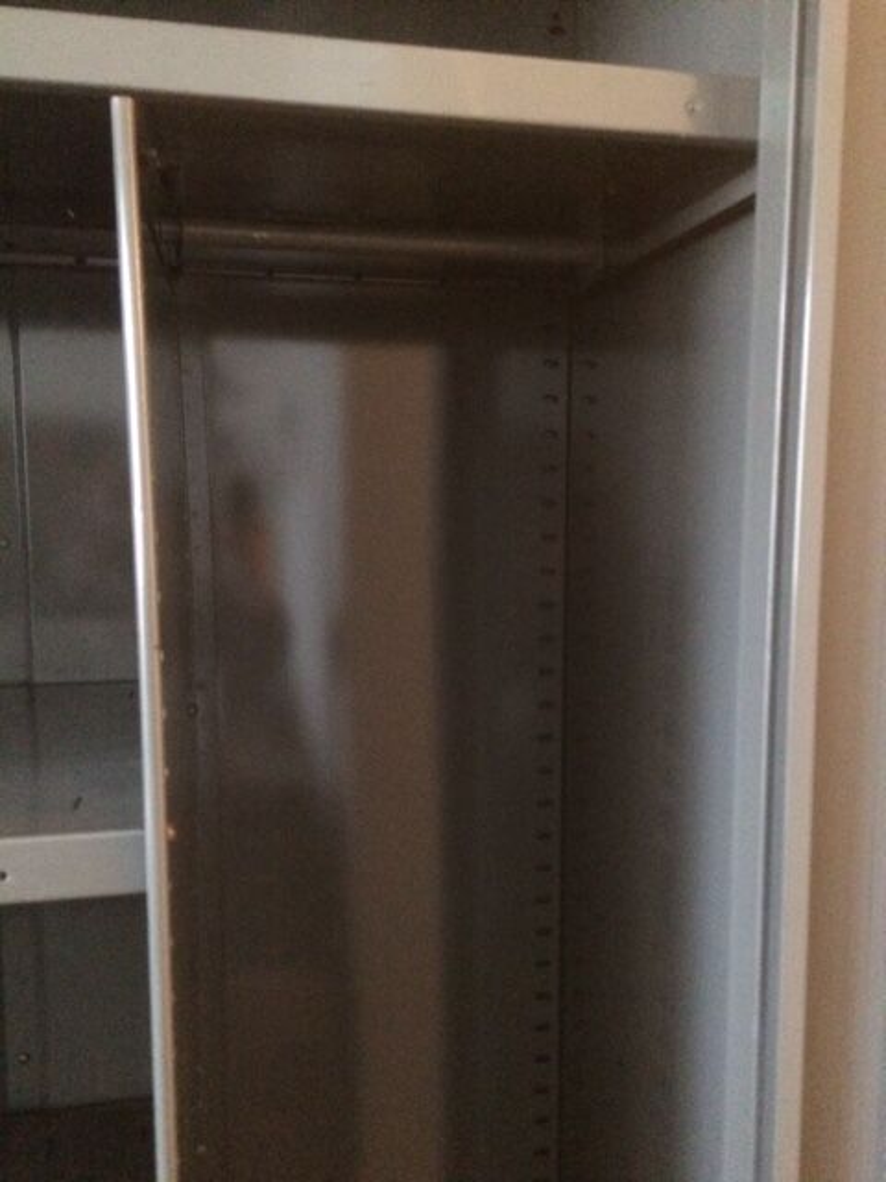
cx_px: 443
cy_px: 591
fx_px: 990
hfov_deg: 48.2
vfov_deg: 61.7
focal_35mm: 29
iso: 800
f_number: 2.2
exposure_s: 1/17
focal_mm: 4.15
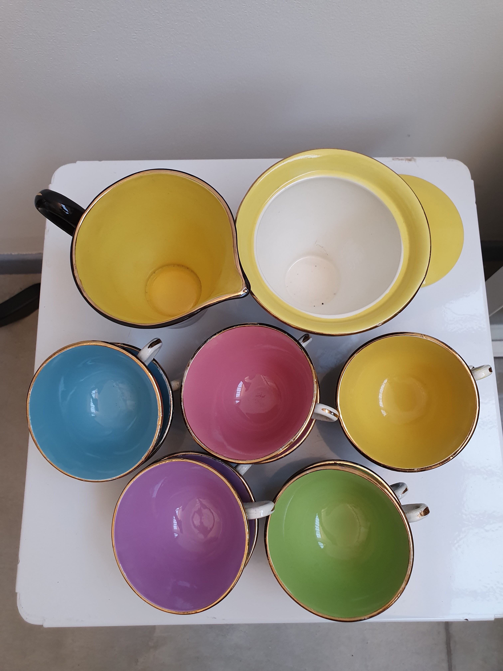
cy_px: 336
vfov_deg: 67.3
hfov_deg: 53.1
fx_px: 504
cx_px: 252
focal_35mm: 26
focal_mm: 4.32
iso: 125
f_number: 2.4
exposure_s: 1/100
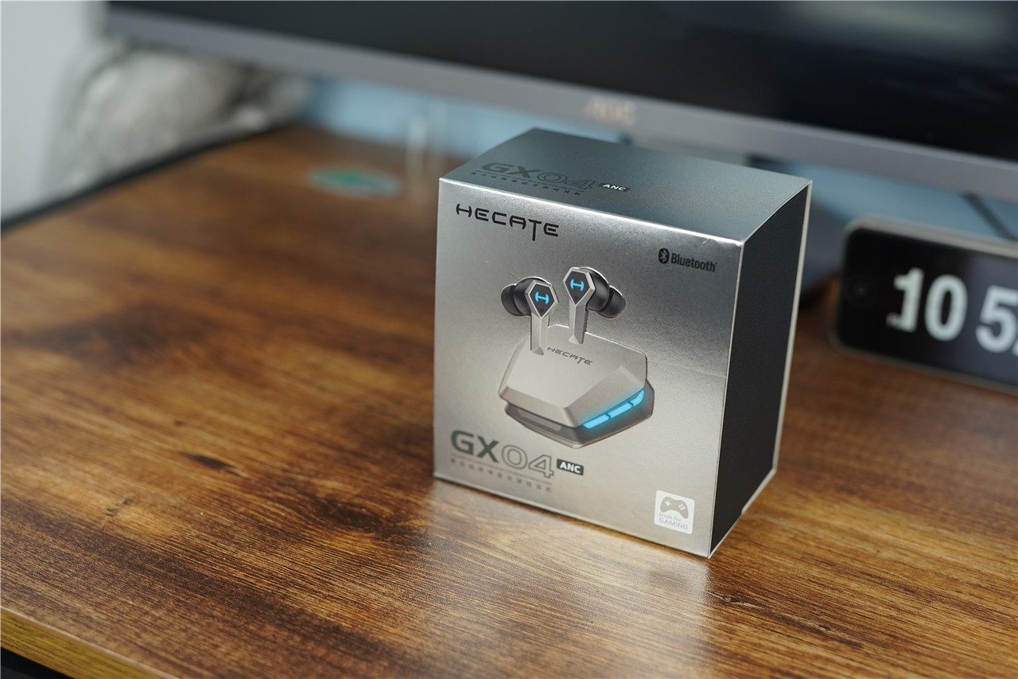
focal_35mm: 50
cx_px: 509
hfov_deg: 39.6
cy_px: 340
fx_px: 1414
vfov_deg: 27.0
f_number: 3.2
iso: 640
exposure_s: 1/160
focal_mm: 50
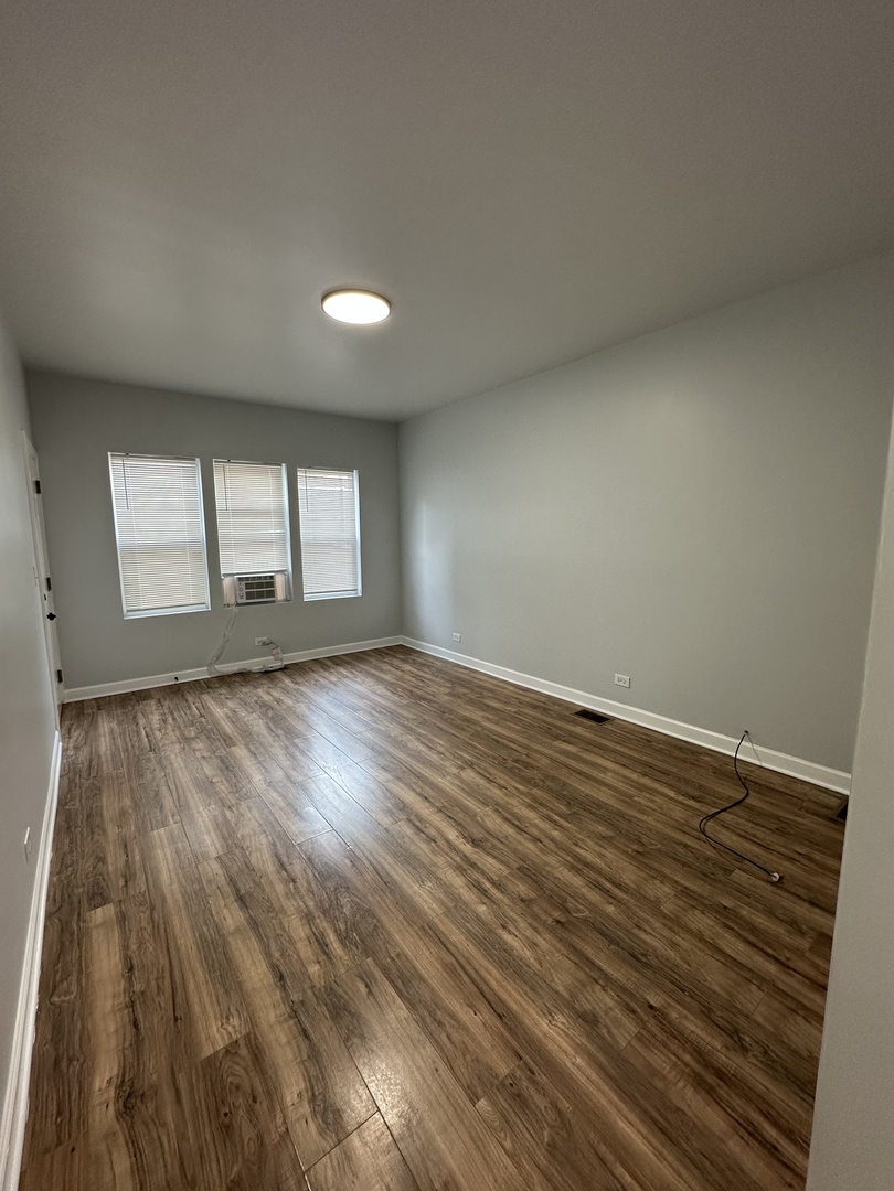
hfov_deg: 85.7
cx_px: 447
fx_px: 482
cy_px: 596
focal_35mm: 14
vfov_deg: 102.1
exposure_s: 1/120
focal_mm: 2.22
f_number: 2.2
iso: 160
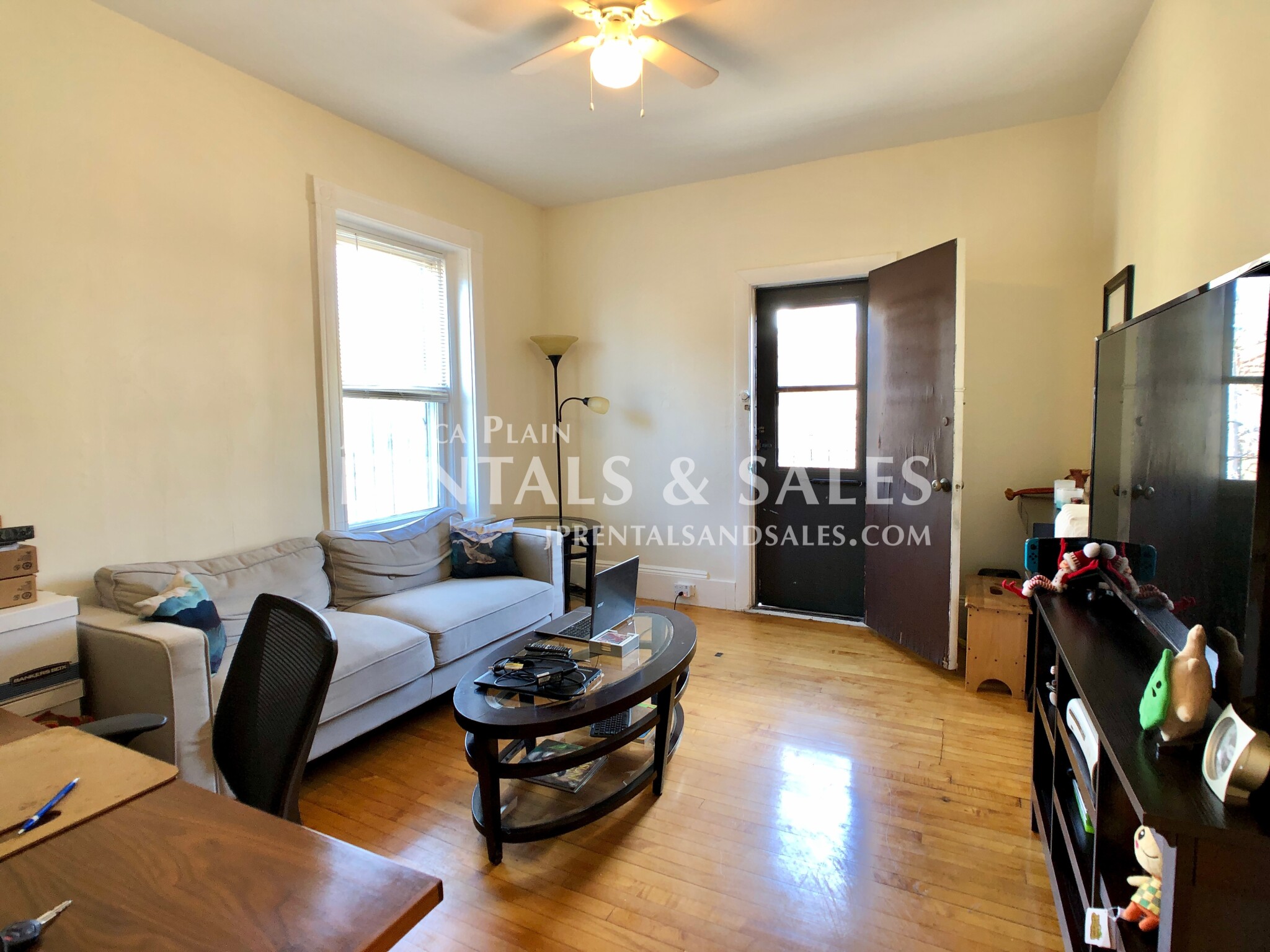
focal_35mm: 28
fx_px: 1027
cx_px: 635
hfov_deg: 63.4
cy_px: 476
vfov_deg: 49.7
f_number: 1.8
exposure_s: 1/30
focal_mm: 3.99
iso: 64
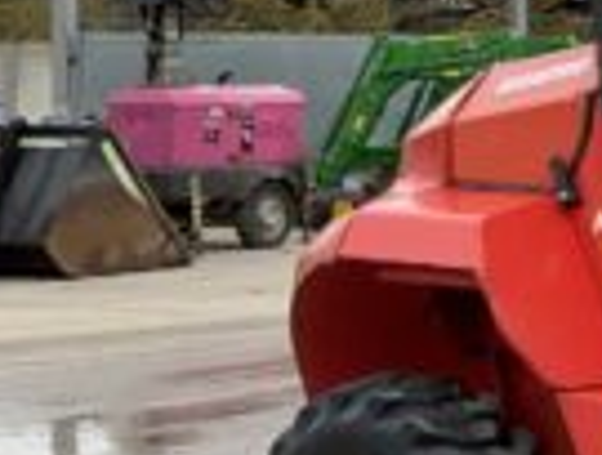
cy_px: 76
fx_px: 2389
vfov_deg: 10.8
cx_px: 1387
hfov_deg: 11.9
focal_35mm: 137
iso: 32
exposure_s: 1/122
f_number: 1.8
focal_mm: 3
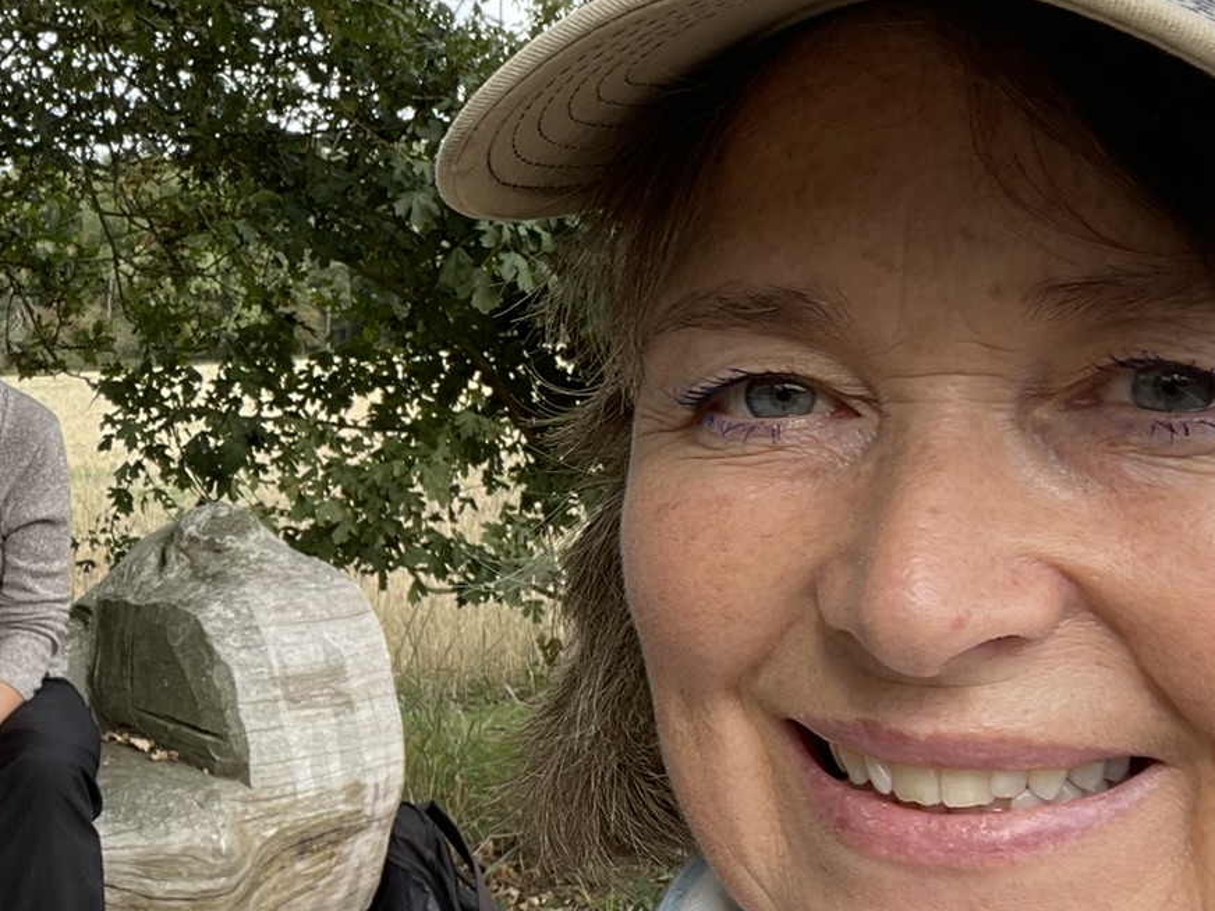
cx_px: 0
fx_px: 1895
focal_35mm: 54
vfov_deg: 27.0
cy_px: 499
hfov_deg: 32.7
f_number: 2.2
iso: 25
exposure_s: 1/264
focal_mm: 2.71
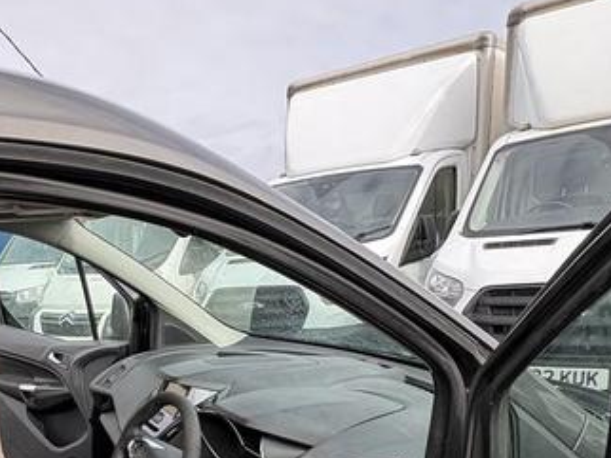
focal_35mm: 39
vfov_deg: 34.2
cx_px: 104
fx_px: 688
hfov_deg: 45.0
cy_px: 435
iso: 64
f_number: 2.2
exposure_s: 1/338
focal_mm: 2.22
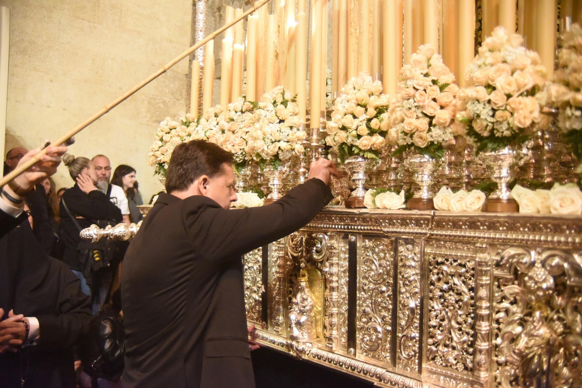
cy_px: 194
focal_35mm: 29
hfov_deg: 63.6
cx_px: 291
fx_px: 469
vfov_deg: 45.0
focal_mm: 29
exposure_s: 1/100
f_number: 4.5
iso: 12800
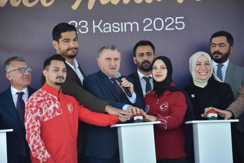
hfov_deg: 9.8
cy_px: 82
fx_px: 1423
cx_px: 122
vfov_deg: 6.5
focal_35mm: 210
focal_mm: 140
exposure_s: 1/400
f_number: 5.6
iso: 800
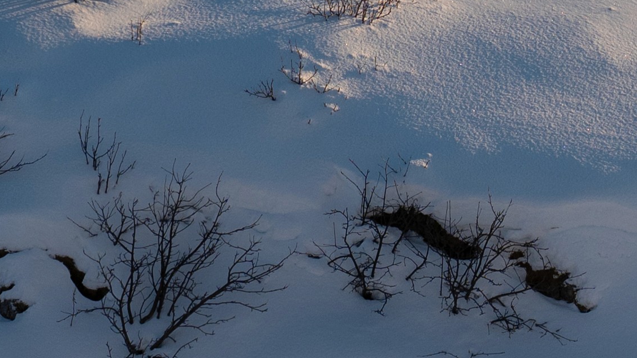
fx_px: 4746
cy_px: -725
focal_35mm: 281
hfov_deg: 7.6
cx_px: 776
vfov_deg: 4.2
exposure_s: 1/1000
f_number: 6.3
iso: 200
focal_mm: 50
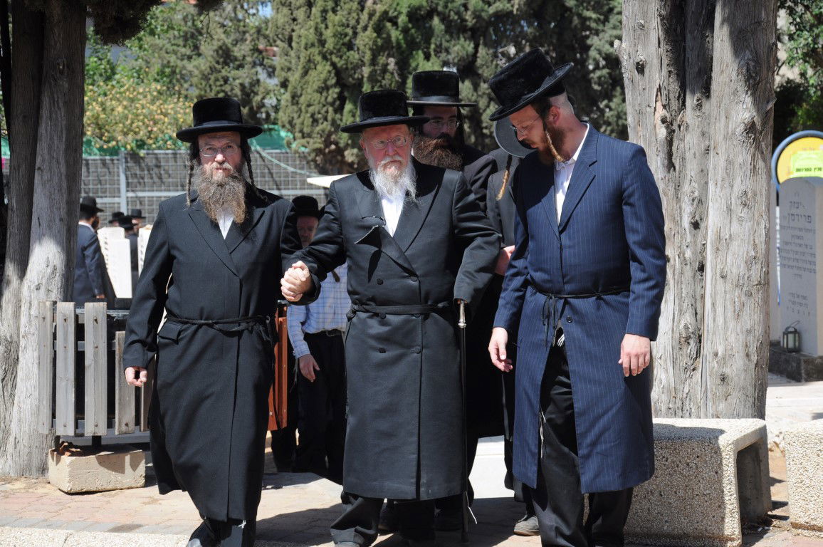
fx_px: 1987
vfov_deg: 15.7
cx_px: 412
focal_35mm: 87
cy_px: 274
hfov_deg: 23.4
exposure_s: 1/500
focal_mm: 58
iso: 200
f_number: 5.6
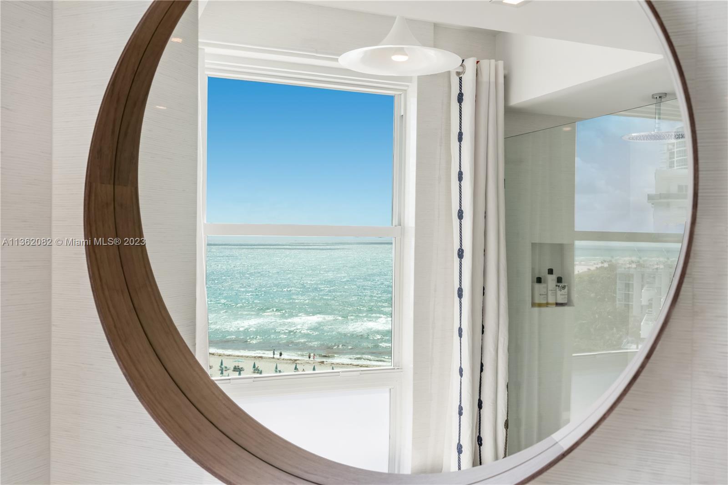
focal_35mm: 34
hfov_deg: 55.8
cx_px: 364
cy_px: 242
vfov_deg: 38.9
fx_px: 687
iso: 50
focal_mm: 34
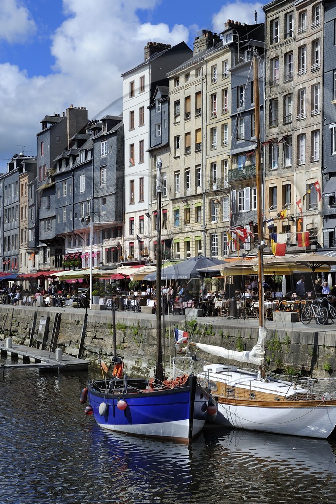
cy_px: 251
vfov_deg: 31.4
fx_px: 896
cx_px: 210
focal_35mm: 64
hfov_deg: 21.2
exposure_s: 1/200
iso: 200
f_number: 13
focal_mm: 42
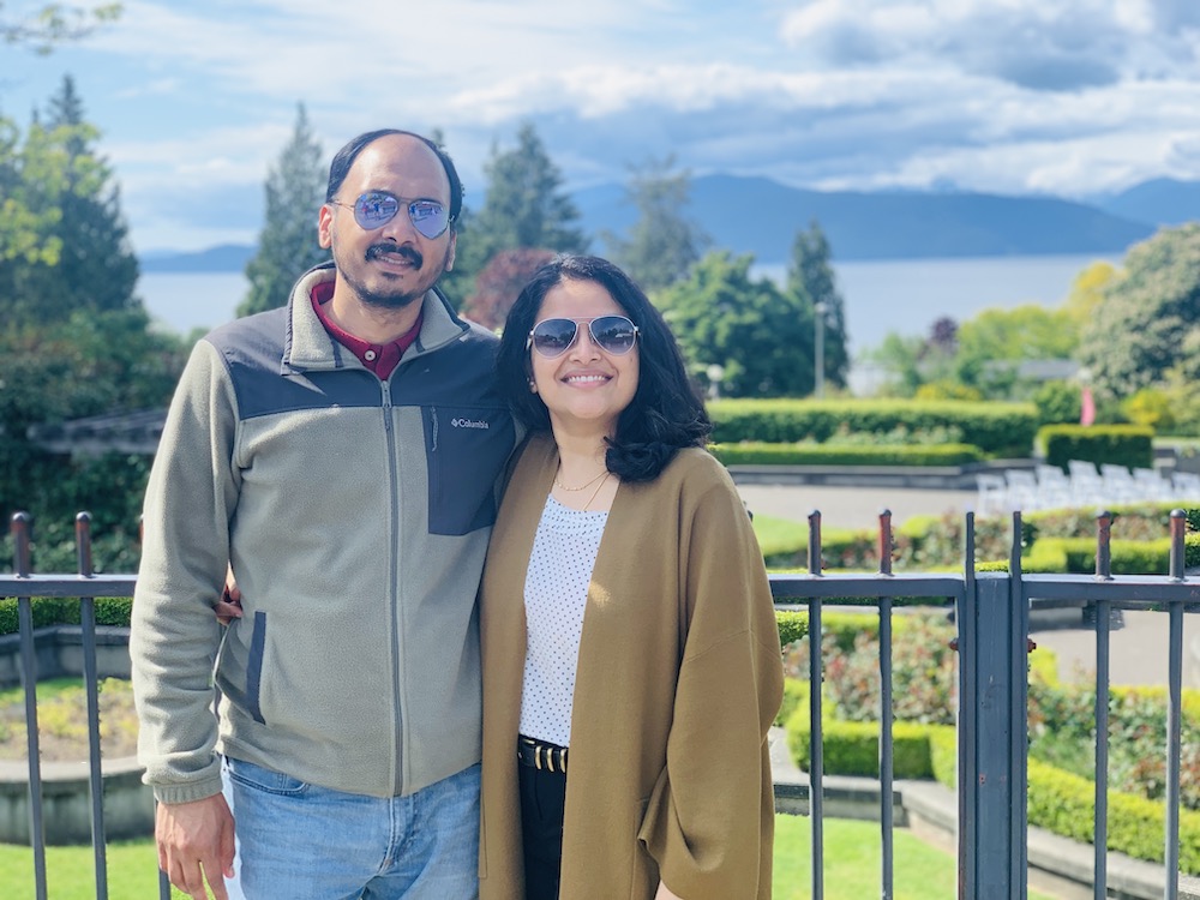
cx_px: 600
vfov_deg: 28.0
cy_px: 450
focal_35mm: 52
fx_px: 1803
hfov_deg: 36.8
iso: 16
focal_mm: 6
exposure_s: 1/410
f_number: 2.4
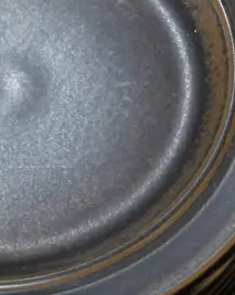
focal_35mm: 150
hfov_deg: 9.8
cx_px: -163
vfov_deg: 12.4
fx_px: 1306
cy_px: -101
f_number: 4.4
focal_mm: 20
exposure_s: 1/60
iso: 500
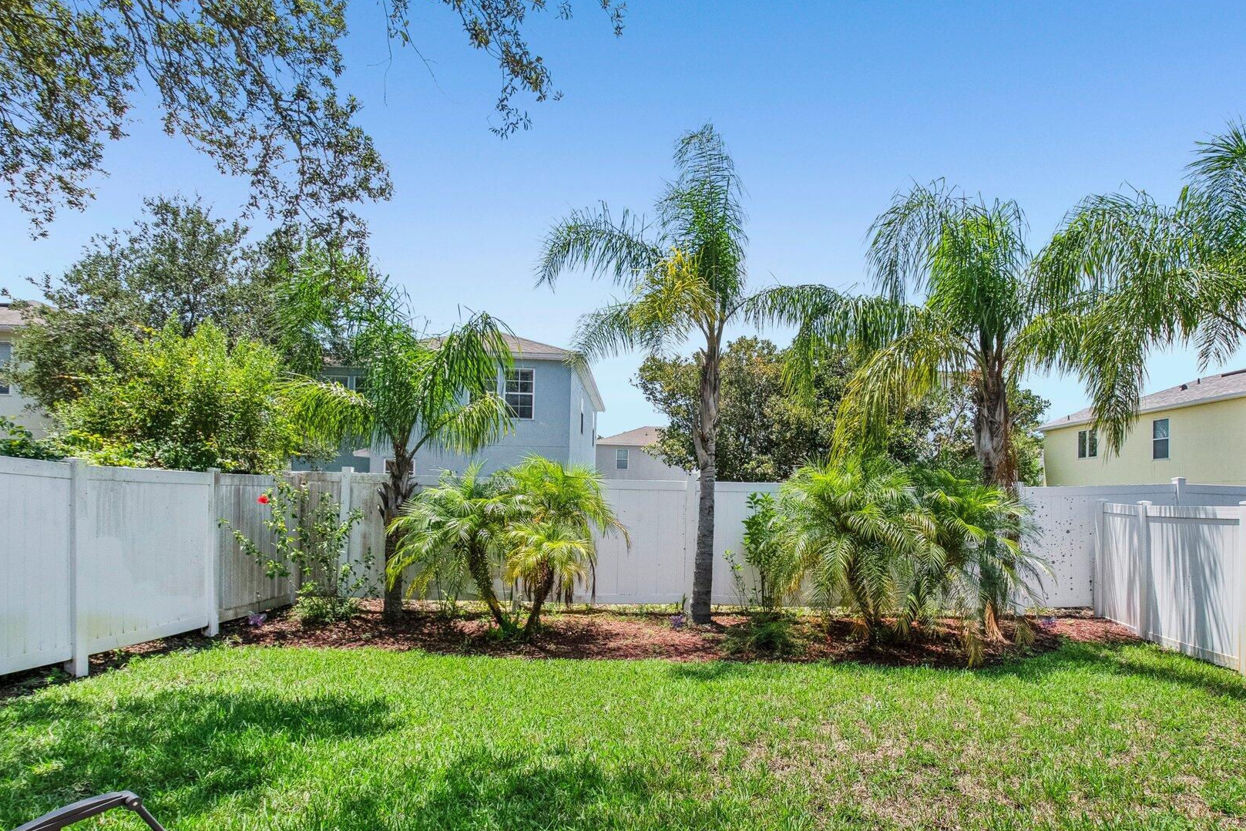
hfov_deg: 86.6
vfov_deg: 63.8
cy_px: 509
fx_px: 658
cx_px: 685
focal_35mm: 19
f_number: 8
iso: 400
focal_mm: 10
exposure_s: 1/1000
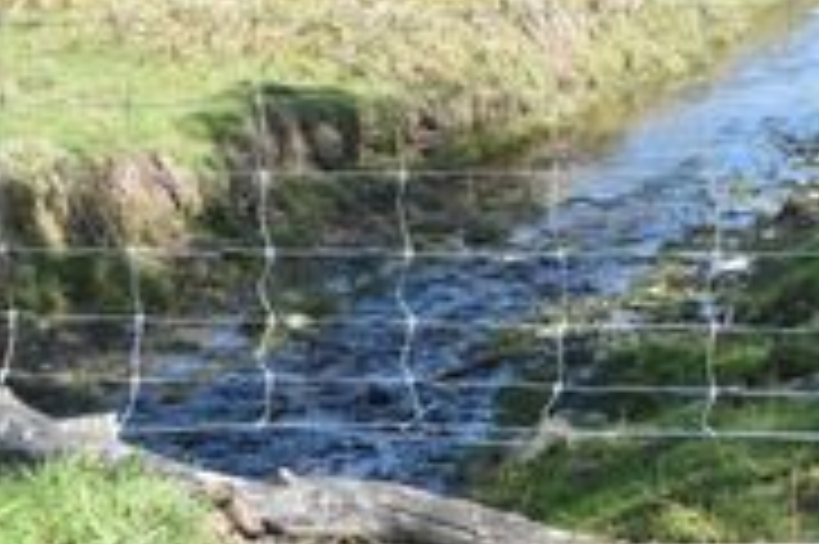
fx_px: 2114
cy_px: -7
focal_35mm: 93
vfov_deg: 14.4
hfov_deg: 20.2
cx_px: 1053
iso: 200
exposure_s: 1/250
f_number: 8
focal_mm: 24
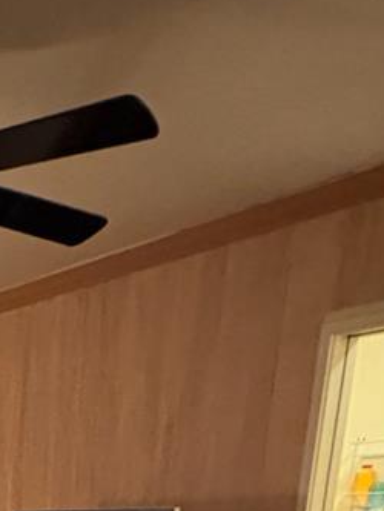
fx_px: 931
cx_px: -180
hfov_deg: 20.3
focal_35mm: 63
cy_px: 833
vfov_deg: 22.7
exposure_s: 1/30
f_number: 2.2
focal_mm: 2.22
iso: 1000
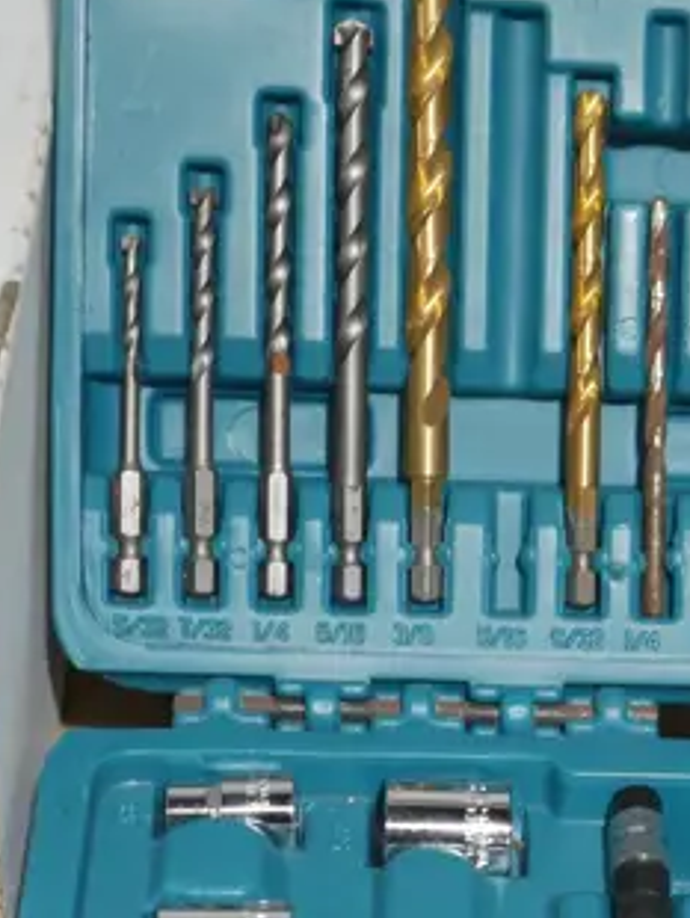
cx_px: 934
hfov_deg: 10.9
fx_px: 3503
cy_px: 826
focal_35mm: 132
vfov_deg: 14.8
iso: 800
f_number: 4.4
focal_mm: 20
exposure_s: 1/60
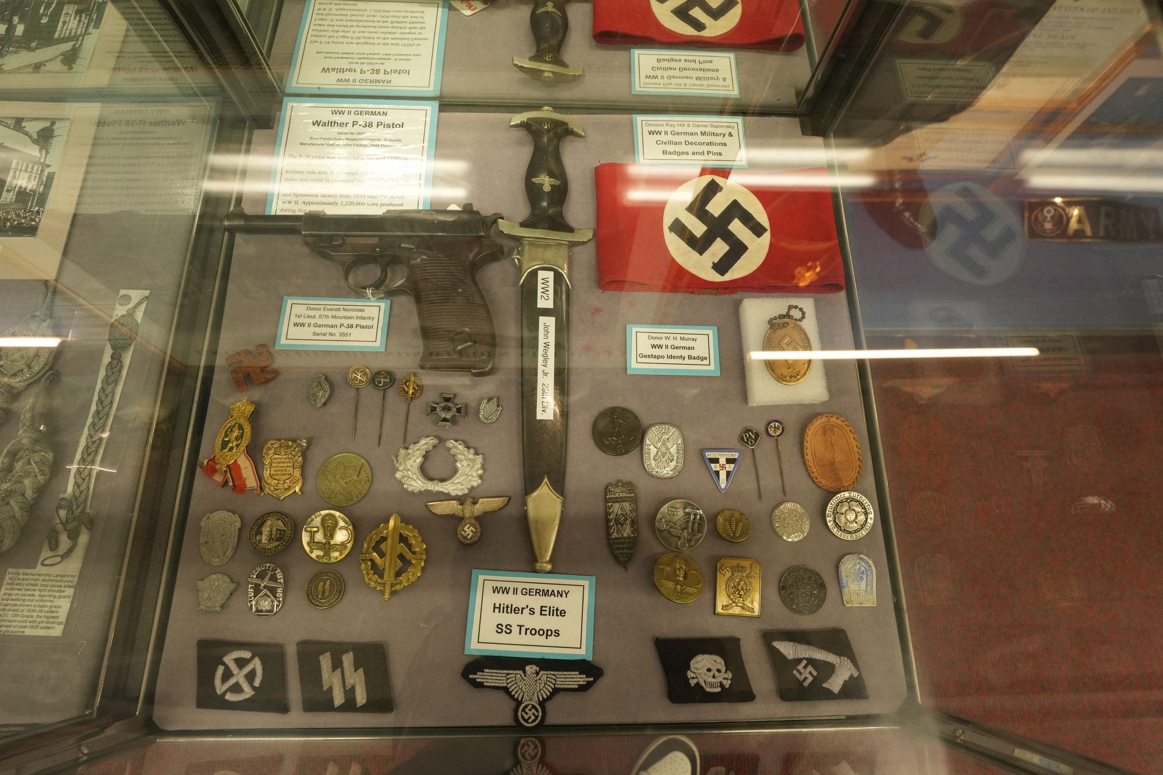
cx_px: 582
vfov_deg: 61.9
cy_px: 388
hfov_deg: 84.0
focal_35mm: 20
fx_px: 646
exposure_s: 1/30
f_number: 8
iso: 2000
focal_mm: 20
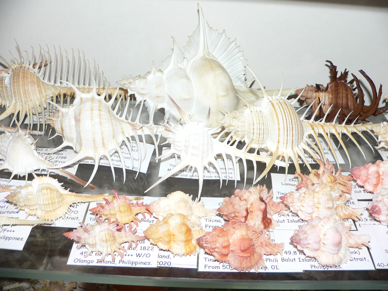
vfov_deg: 40.7
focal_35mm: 35
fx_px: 392
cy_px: 146
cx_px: 194
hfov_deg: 52.6
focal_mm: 4.6
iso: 100
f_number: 2.8
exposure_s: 1/60
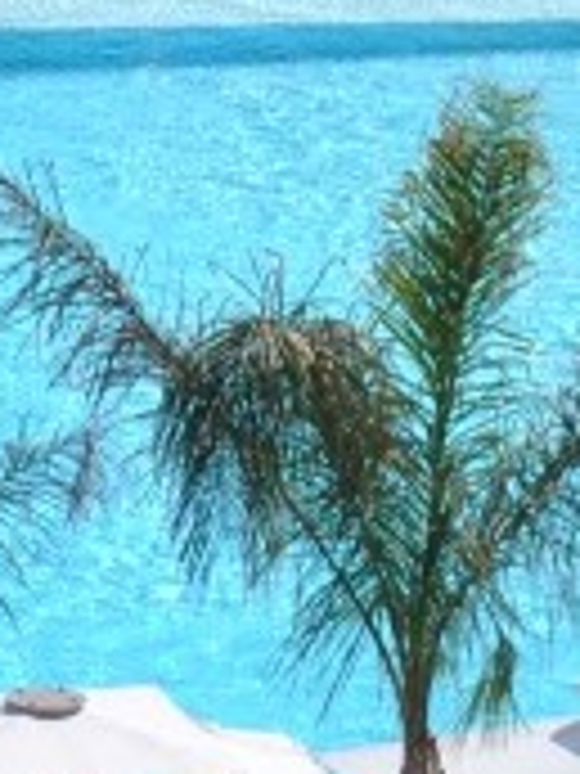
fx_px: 17180
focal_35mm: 769
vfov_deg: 2.6
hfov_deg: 1.9
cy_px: 554
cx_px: 209
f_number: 6.3
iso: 100
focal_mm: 80
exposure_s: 1/640
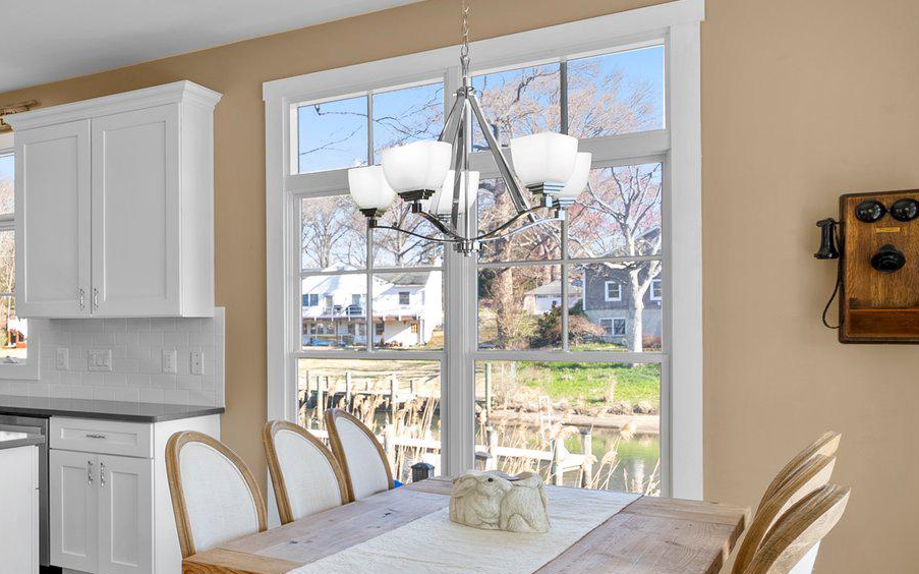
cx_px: -14
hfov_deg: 44.3
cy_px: 329
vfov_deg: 34.4
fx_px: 927
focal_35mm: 37
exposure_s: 1/6
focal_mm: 16
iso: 100
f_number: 8
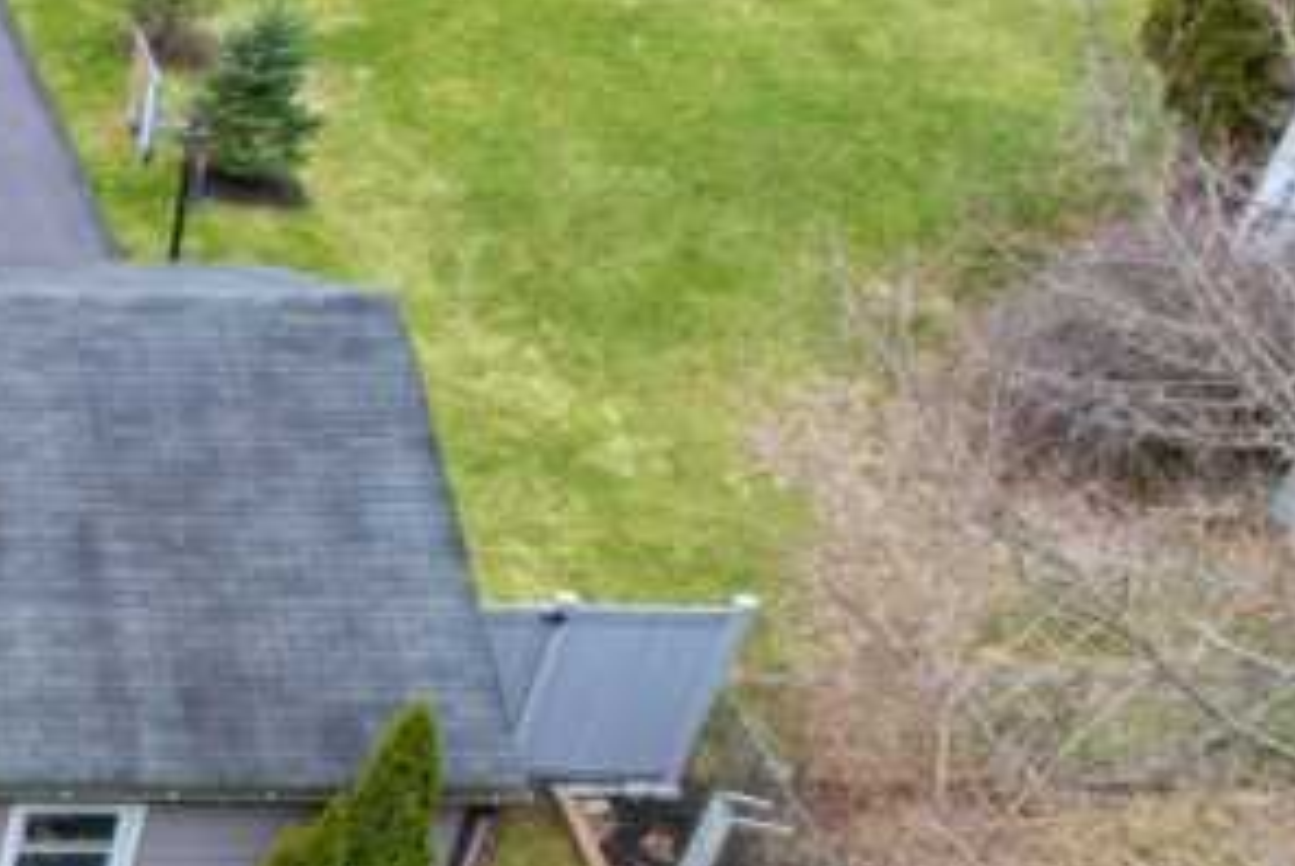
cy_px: 1131
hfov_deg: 21.4
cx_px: -761
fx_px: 2737
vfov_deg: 16.9
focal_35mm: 76
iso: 100
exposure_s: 1/125
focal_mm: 8.38
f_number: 2.8
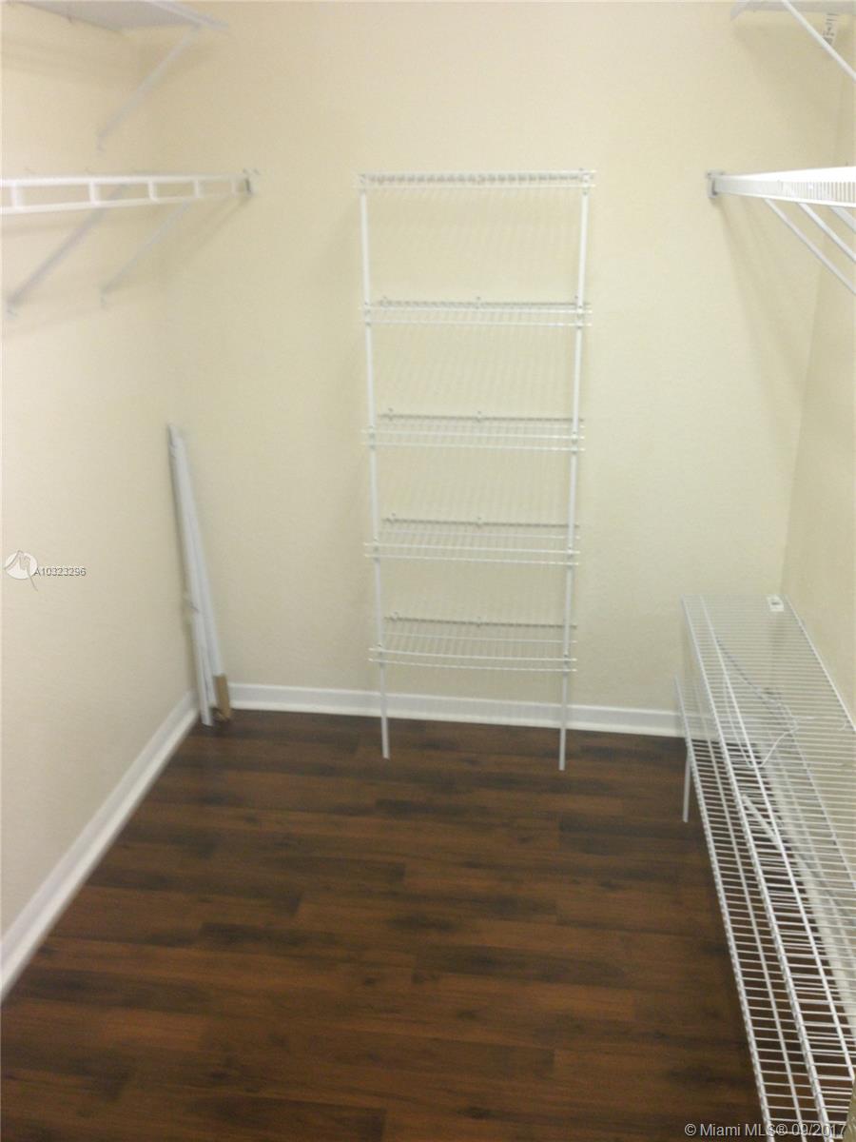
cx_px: 428
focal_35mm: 33
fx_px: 1088
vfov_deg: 55.4
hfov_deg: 42.9
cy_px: 571
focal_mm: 4.13
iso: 80
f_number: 2.4
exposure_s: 1/20
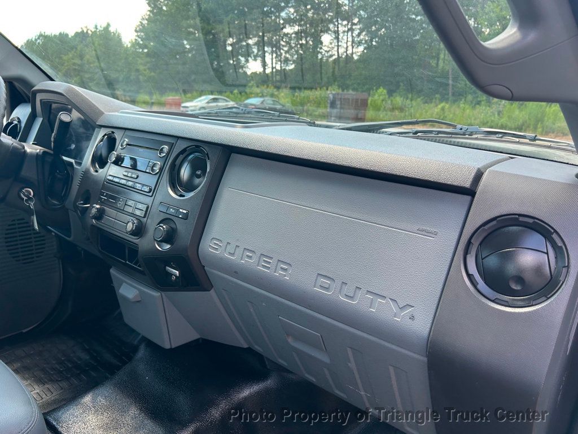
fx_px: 434
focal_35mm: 26
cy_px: 217
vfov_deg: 53.1
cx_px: 289
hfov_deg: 67.3
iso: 40
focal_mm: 5.7
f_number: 1.5
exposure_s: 1/282
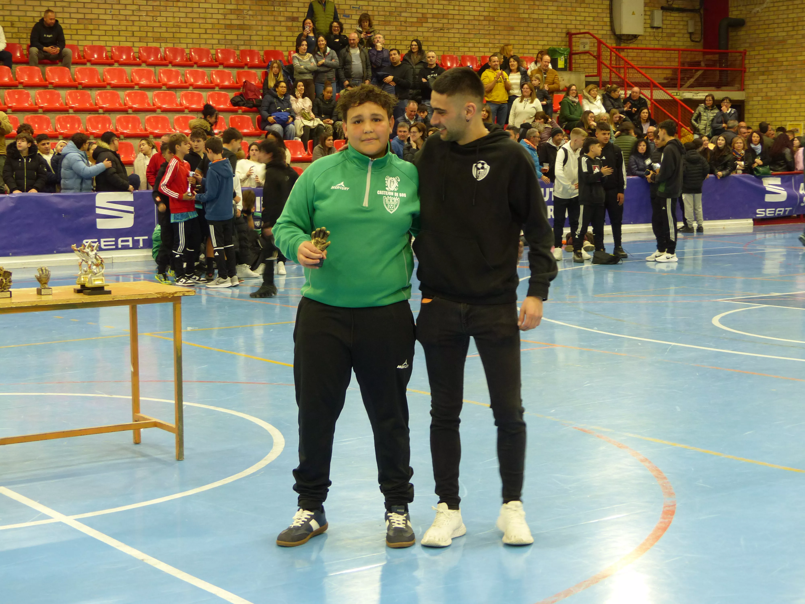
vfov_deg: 22.3
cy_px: 302
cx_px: 402
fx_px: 1535
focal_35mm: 66
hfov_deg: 29.4
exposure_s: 1/40
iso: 200
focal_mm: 11.9
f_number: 2.8
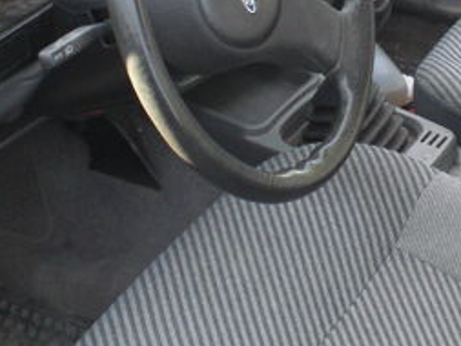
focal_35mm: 96
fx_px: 1279
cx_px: 388
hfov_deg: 20.1
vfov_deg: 15.2
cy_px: 27
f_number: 3.1
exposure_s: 1/80
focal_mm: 6.3
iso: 200
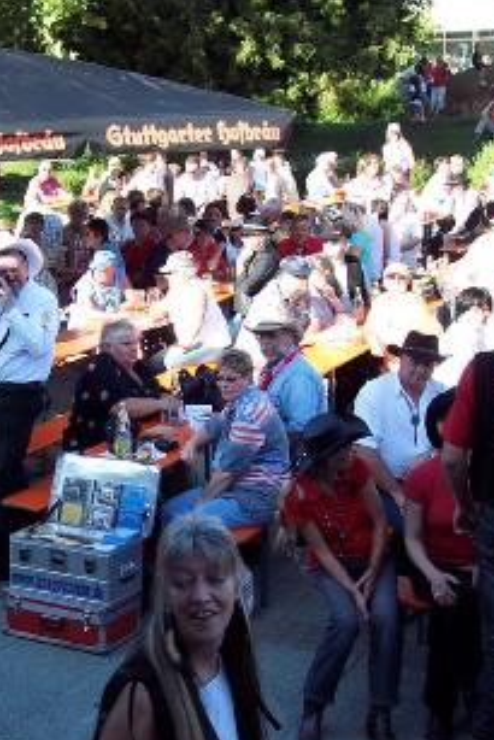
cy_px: 372
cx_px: 53
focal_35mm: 66
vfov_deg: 30.5
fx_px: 1357
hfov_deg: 20.2
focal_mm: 8
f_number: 3.4
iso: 100
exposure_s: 1/180
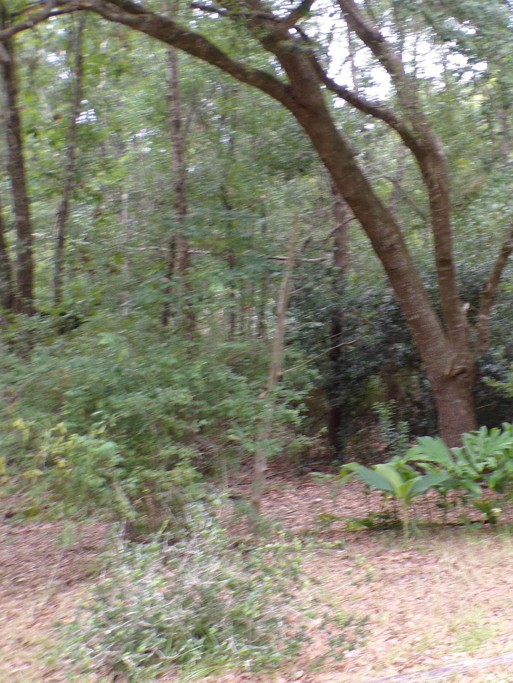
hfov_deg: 29.4
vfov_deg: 40.4
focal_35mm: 47
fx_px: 929
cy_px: 340
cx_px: 474
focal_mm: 5.8
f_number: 3.2
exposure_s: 1/34
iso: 193
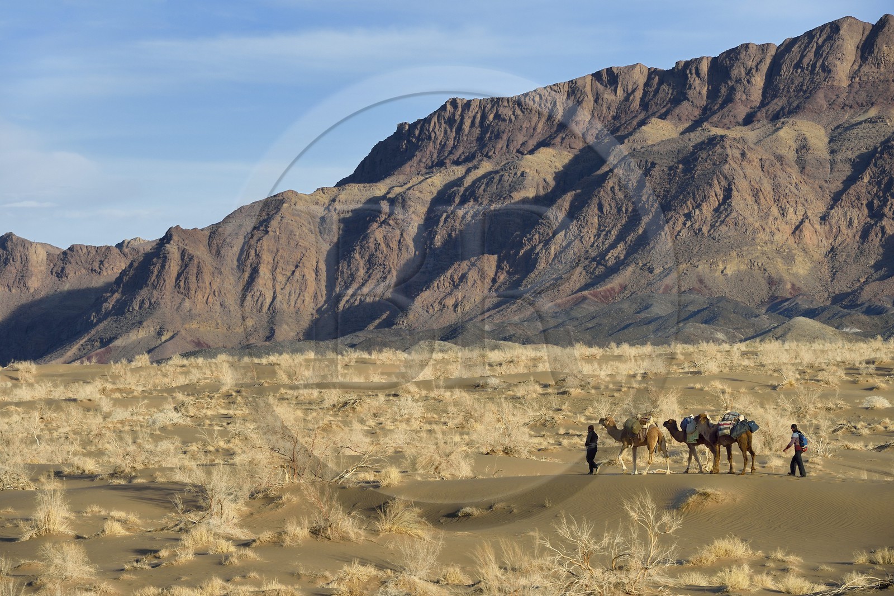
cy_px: 298
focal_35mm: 165
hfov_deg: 12.5
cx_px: 447
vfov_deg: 8.3
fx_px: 4096
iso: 200
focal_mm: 165
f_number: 9
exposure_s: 1/320
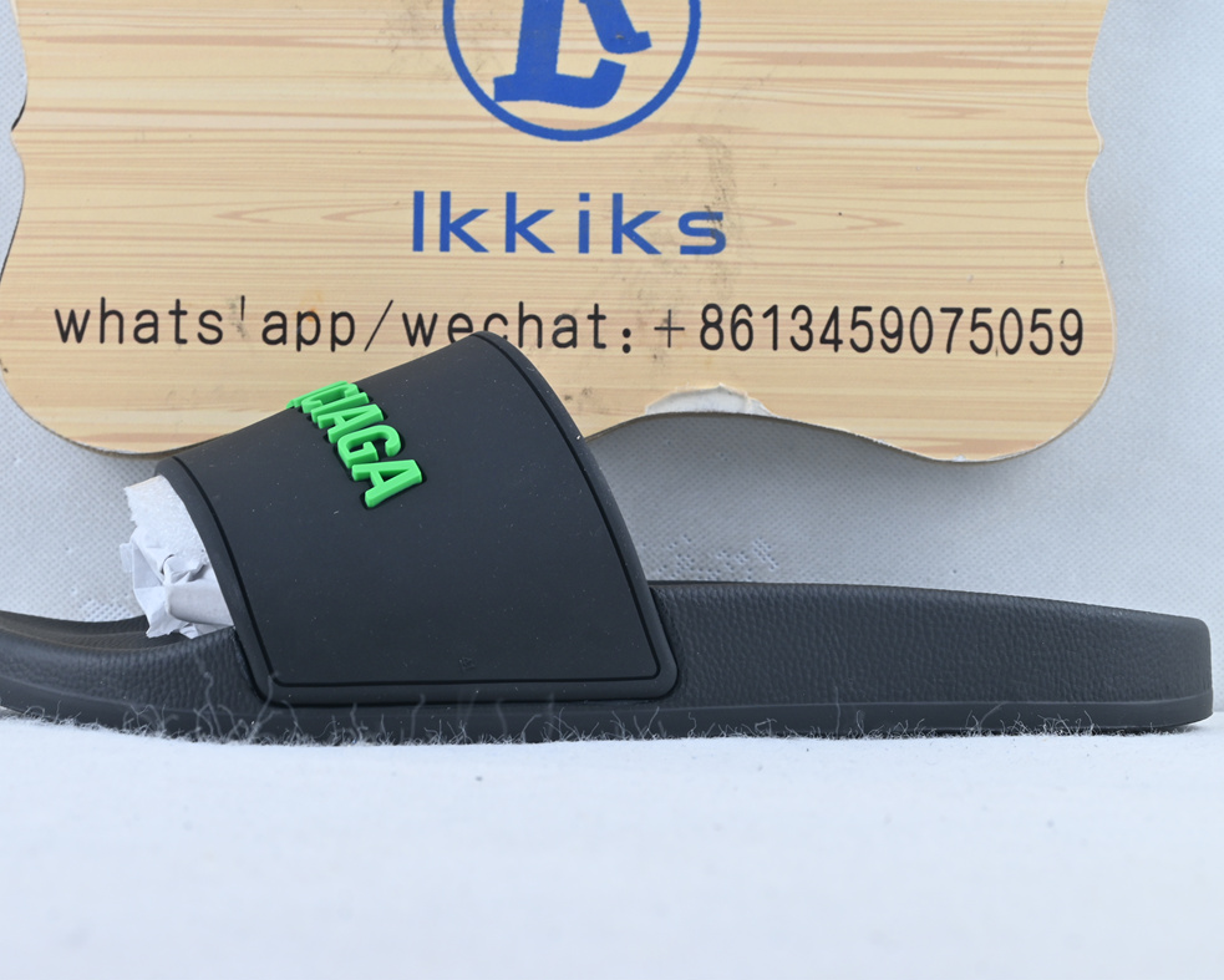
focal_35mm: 64
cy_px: 488
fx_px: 2304
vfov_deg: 24.0
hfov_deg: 29.7
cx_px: 568
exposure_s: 1/10
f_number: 10
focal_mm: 37
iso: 100
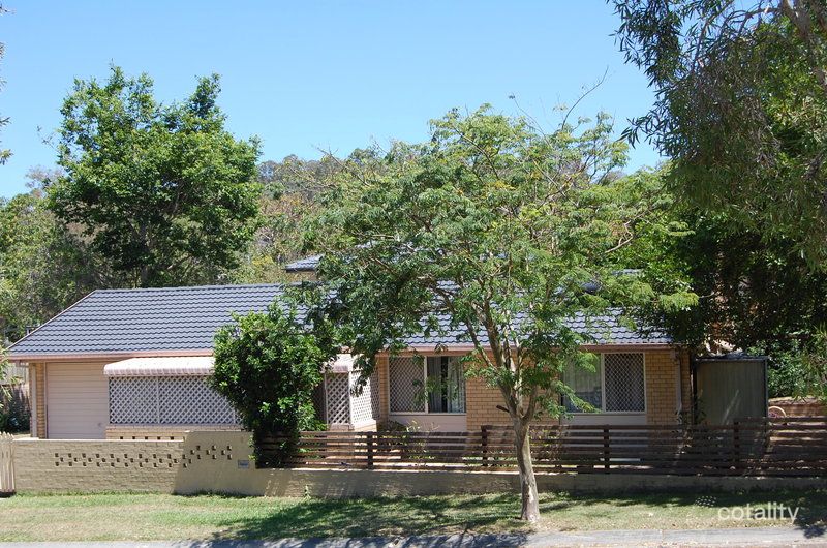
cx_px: 414
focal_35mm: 52
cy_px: 274
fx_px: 1204
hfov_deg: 37.9
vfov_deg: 25.6
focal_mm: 35
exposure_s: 1/250
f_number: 8
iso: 200
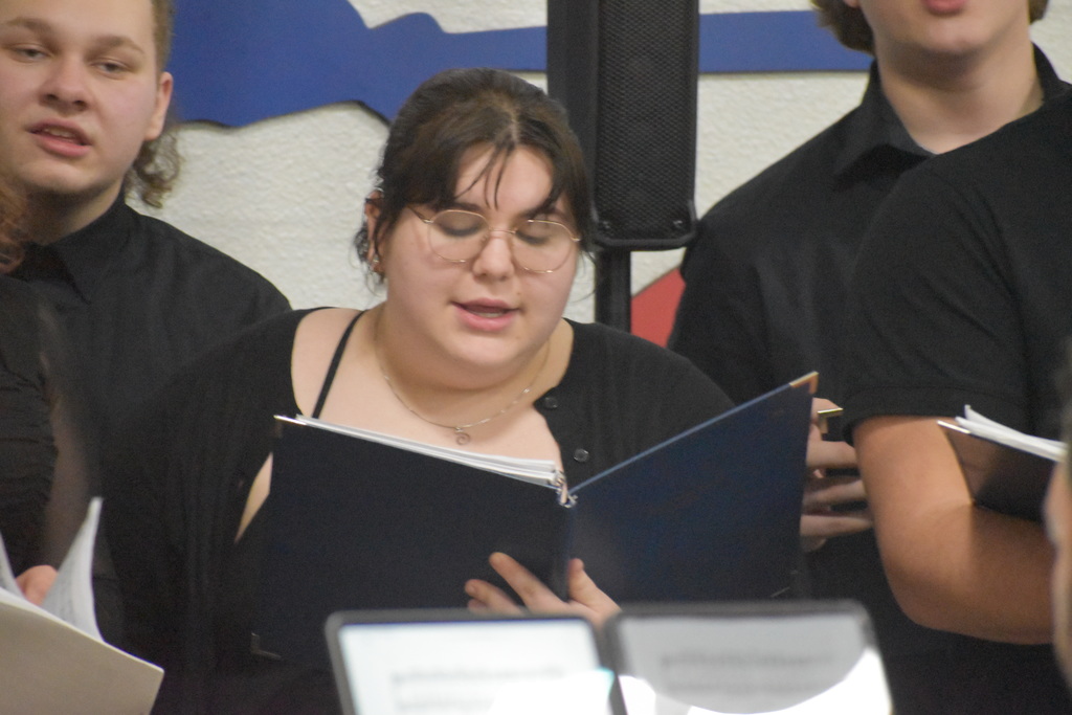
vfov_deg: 3.4
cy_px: 358
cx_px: 536
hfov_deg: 5.1
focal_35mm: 405
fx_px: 12061
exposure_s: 1/125
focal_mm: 270
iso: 12800
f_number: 6.3
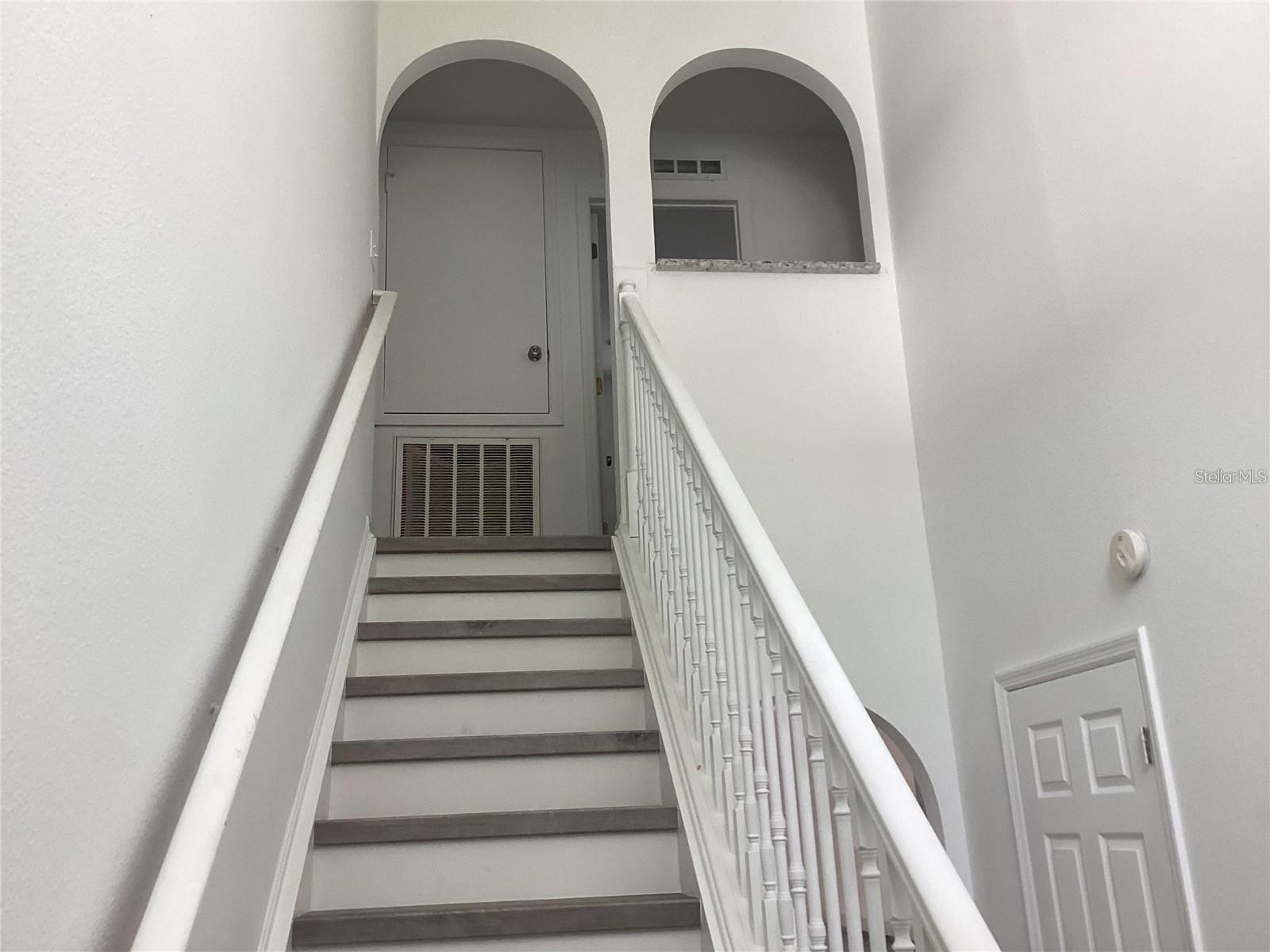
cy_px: 476
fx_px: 1137
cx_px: 635
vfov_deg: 45.4
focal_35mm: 31
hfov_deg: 58.4
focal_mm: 3.3
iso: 125
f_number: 2.4
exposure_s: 1/60
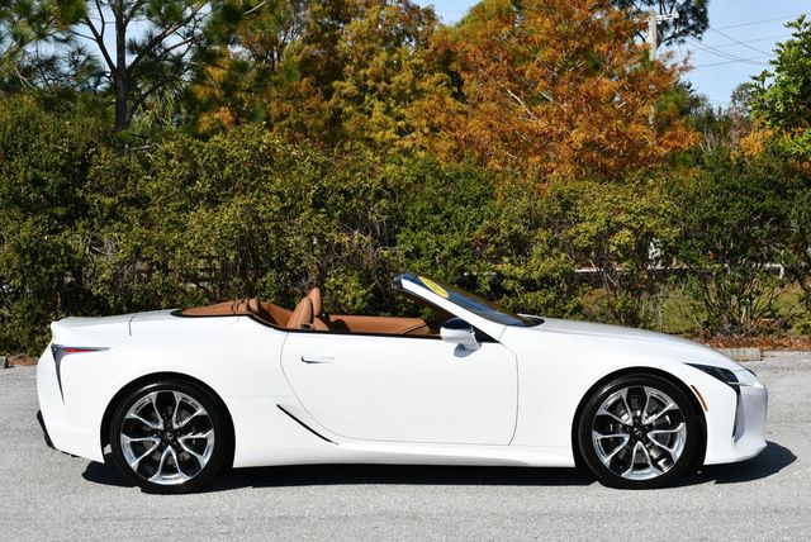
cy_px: 271
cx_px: 406
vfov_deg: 19.5
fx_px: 1578
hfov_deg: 28.8
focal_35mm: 70
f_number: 9
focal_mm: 35
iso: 100
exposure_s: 1/320
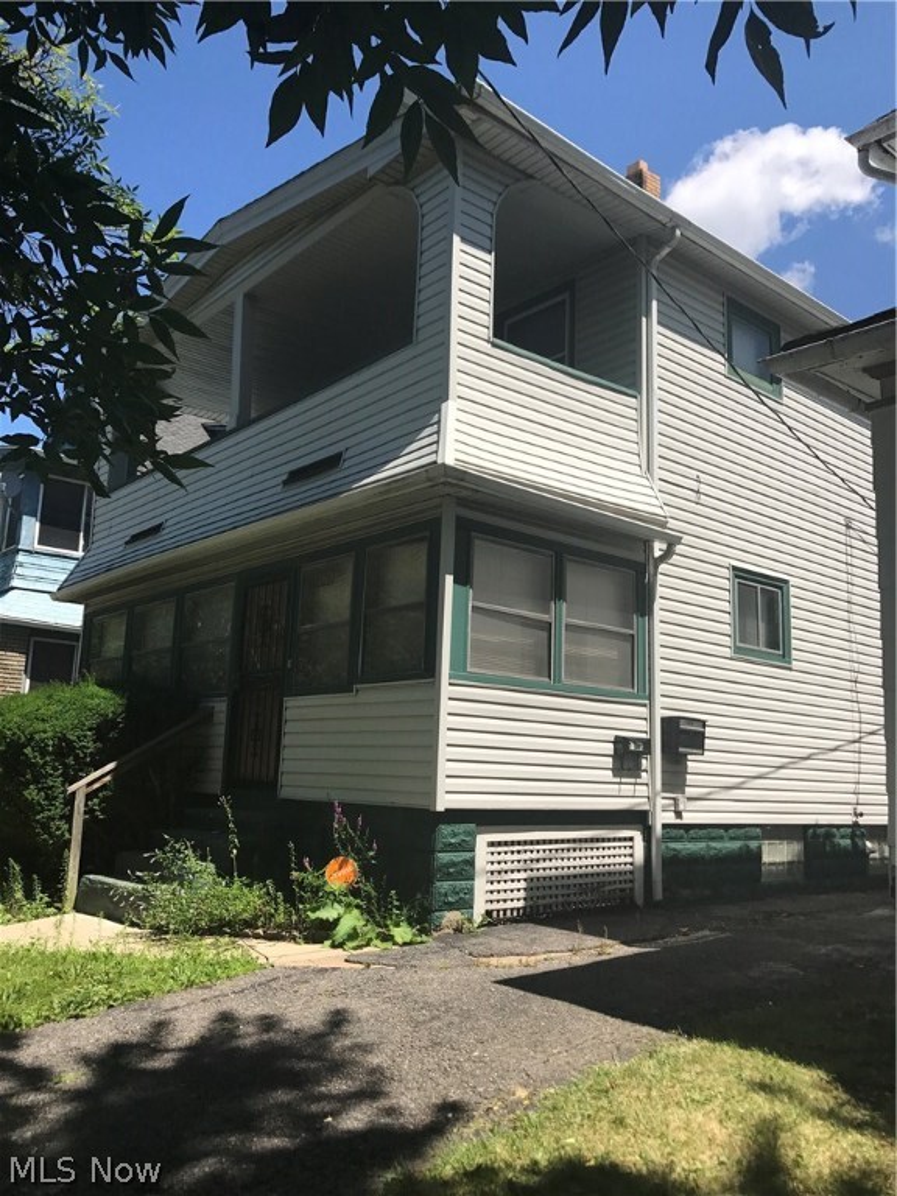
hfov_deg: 49.7
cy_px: 598
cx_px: 448
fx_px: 967
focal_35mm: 28
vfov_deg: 63.4
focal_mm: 3.99
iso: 20
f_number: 1.8
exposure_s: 1/2398
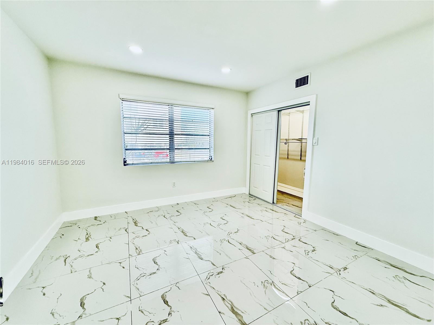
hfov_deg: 102.1
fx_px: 176
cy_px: 162
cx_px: 217
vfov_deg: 85.7
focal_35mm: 14
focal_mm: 2.22
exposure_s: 1/120
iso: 100
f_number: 2.2
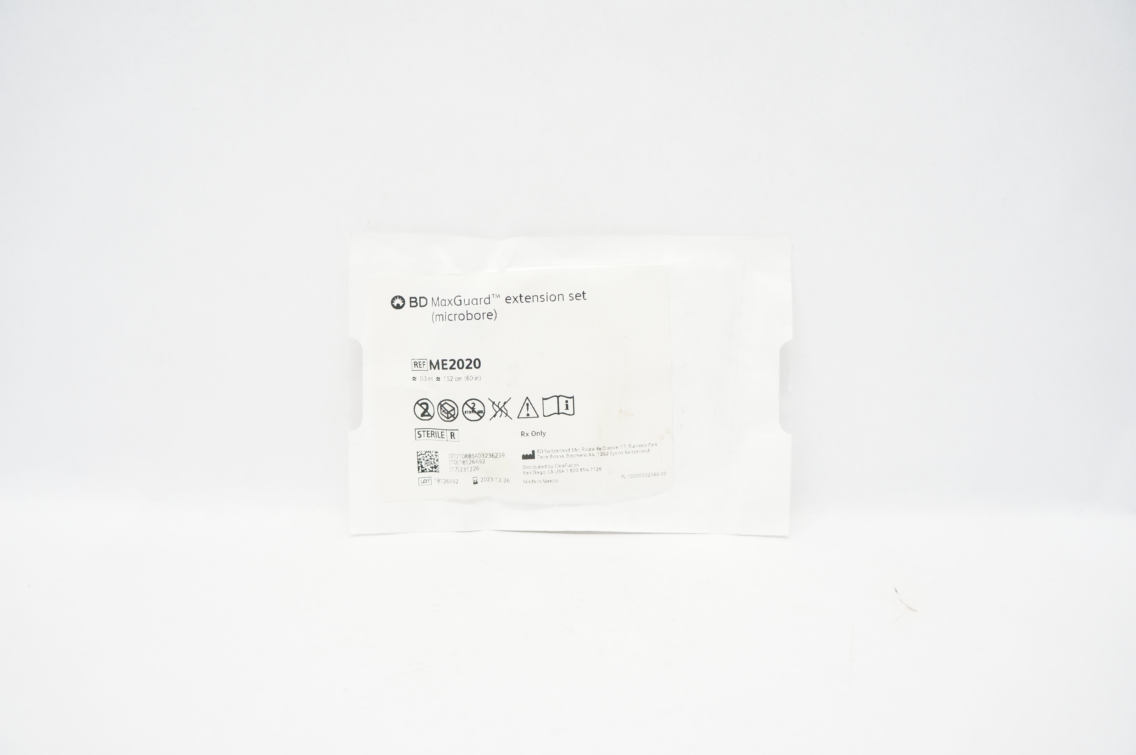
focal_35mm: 27
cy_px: 378
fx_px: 851
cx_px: 568
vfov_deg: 47.8
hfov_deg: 67.4
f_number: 4.5
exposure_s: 1/60
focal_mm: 18
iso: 400
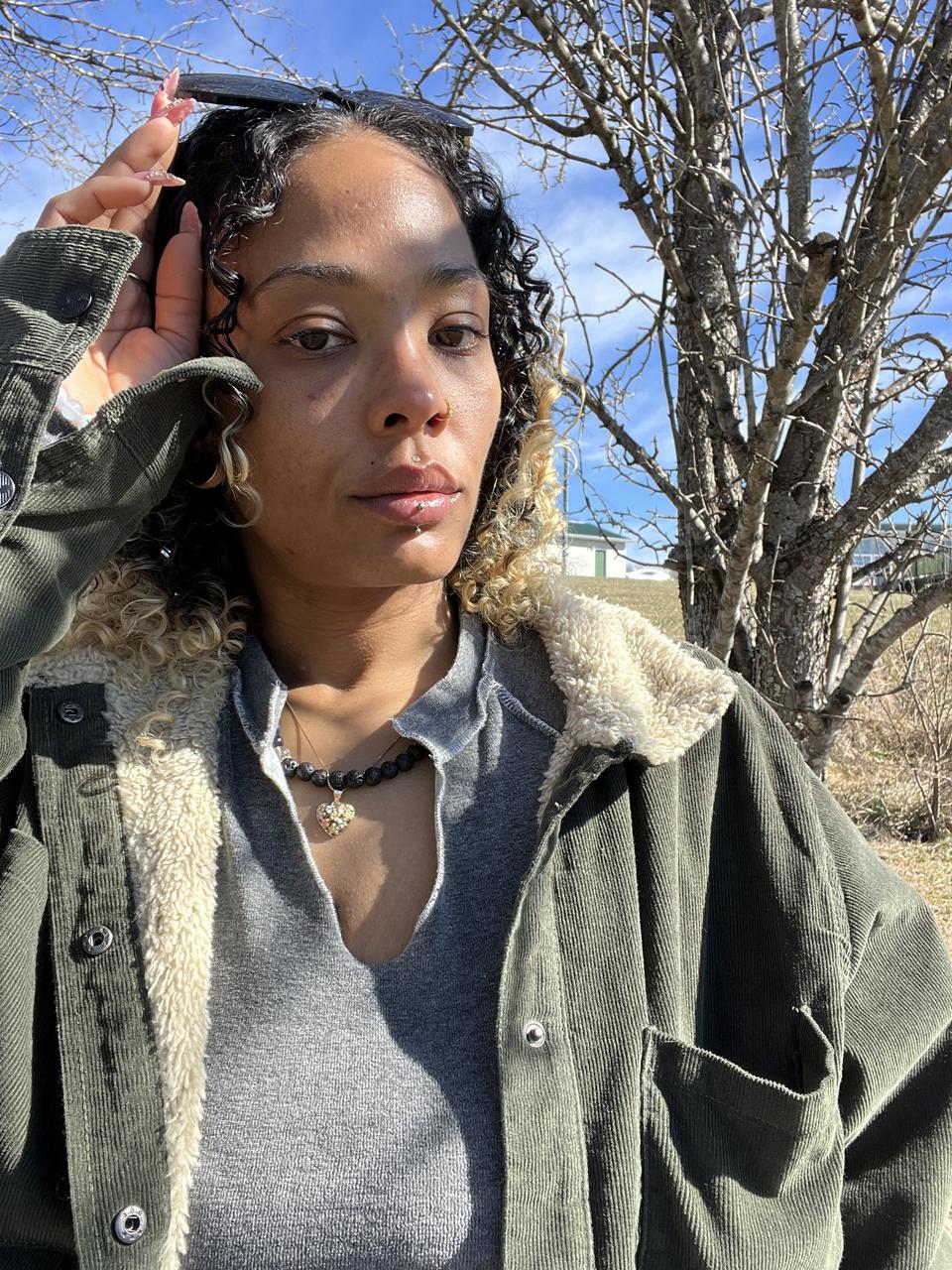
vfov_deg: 60.0
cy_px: 635
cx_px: 476
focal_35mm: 30
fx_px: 1100
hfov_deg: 46.8
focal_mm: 2.71
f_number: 2.2
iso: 32
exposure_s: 1/336
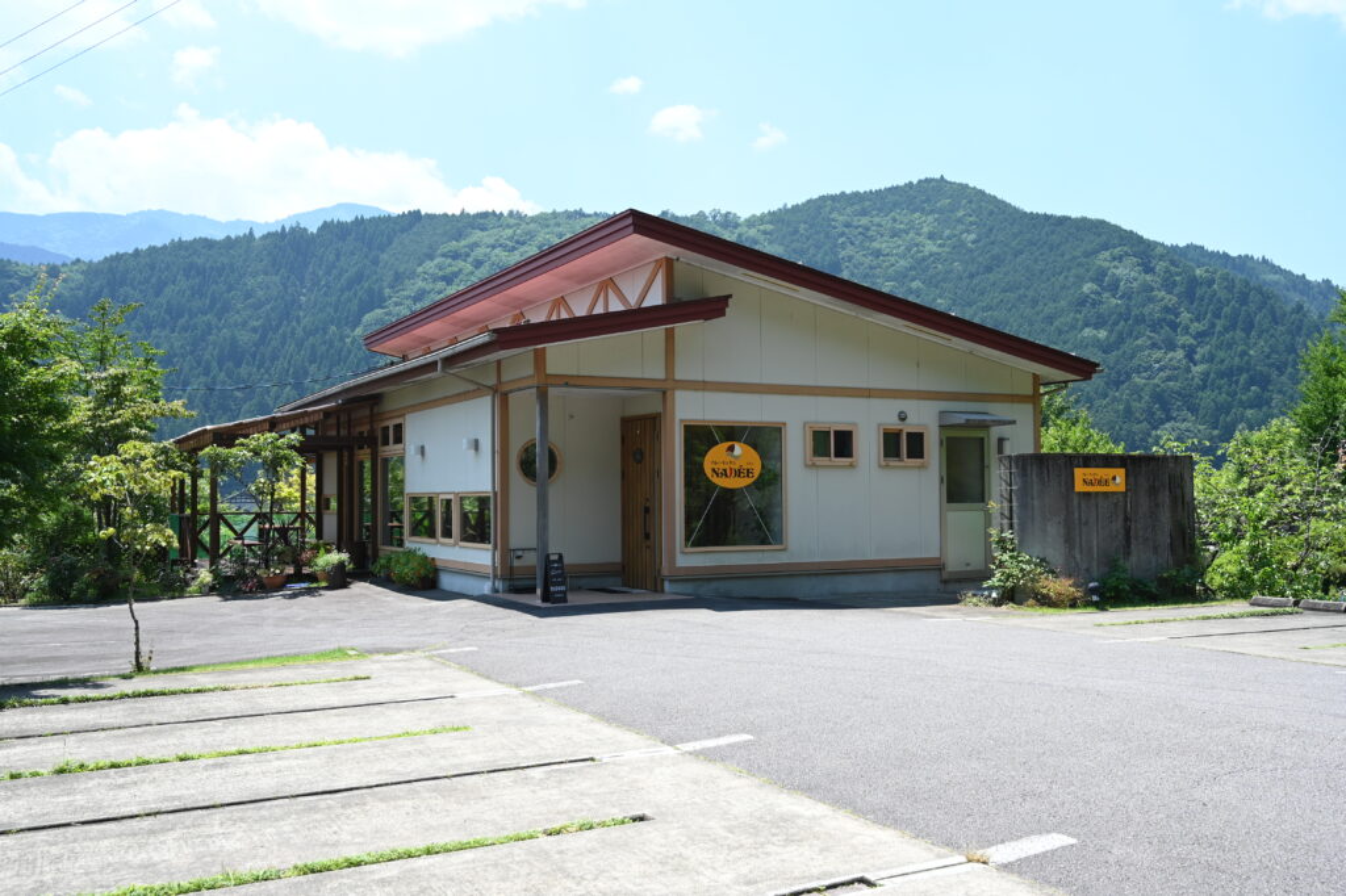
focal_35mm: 33
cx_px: 673
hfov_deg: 57.2
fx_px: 1233
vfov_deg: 39.9
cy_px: 448
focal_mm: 33
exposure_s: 1/1600
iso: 800
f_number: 6.3
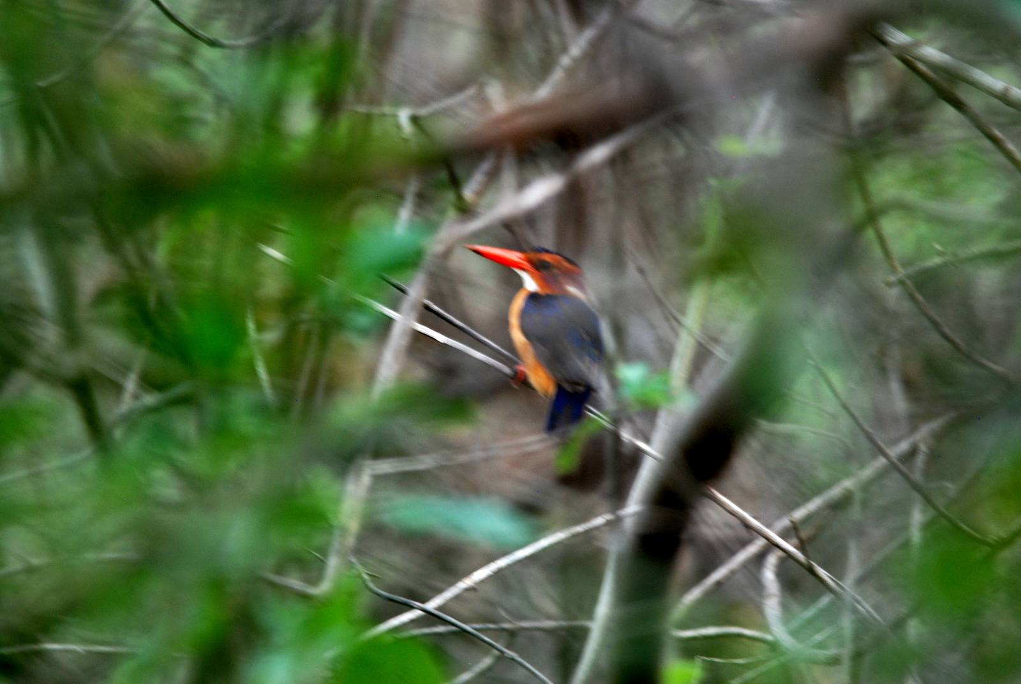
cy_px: 342
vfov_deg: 1.8
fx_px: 21296
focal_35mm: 750
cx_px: 510
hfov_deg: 2.7
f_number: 6.3
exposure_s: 1/40
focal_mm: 500
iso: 400
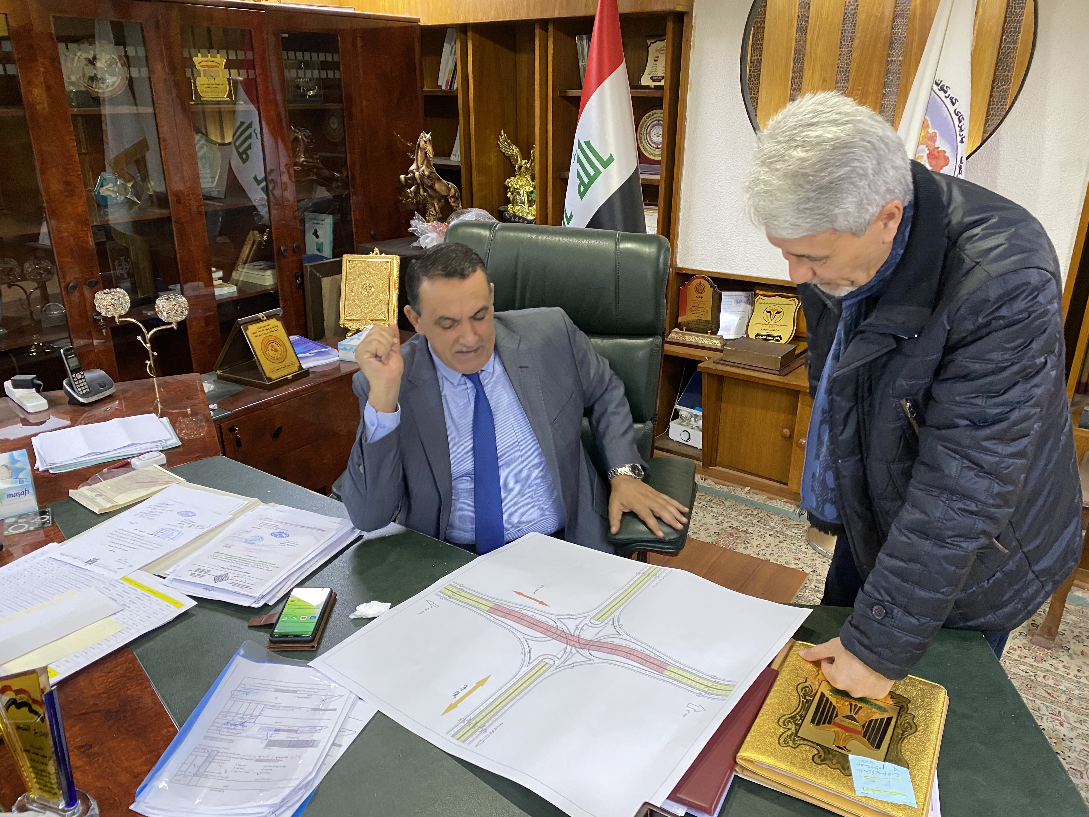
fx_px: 818
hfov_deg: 67.3
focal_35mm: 26
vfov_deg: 53.1
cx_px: 544
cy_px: 408
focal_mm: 4.25
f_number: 1.8
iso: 250
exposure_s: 1/50
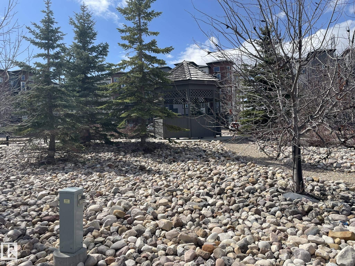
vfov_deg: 53.1
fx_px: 267
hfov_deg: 67.3
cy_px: 133
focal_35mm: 26
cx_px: 178
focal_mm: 4.2
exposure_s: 1/3509
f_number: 1.6
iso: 32
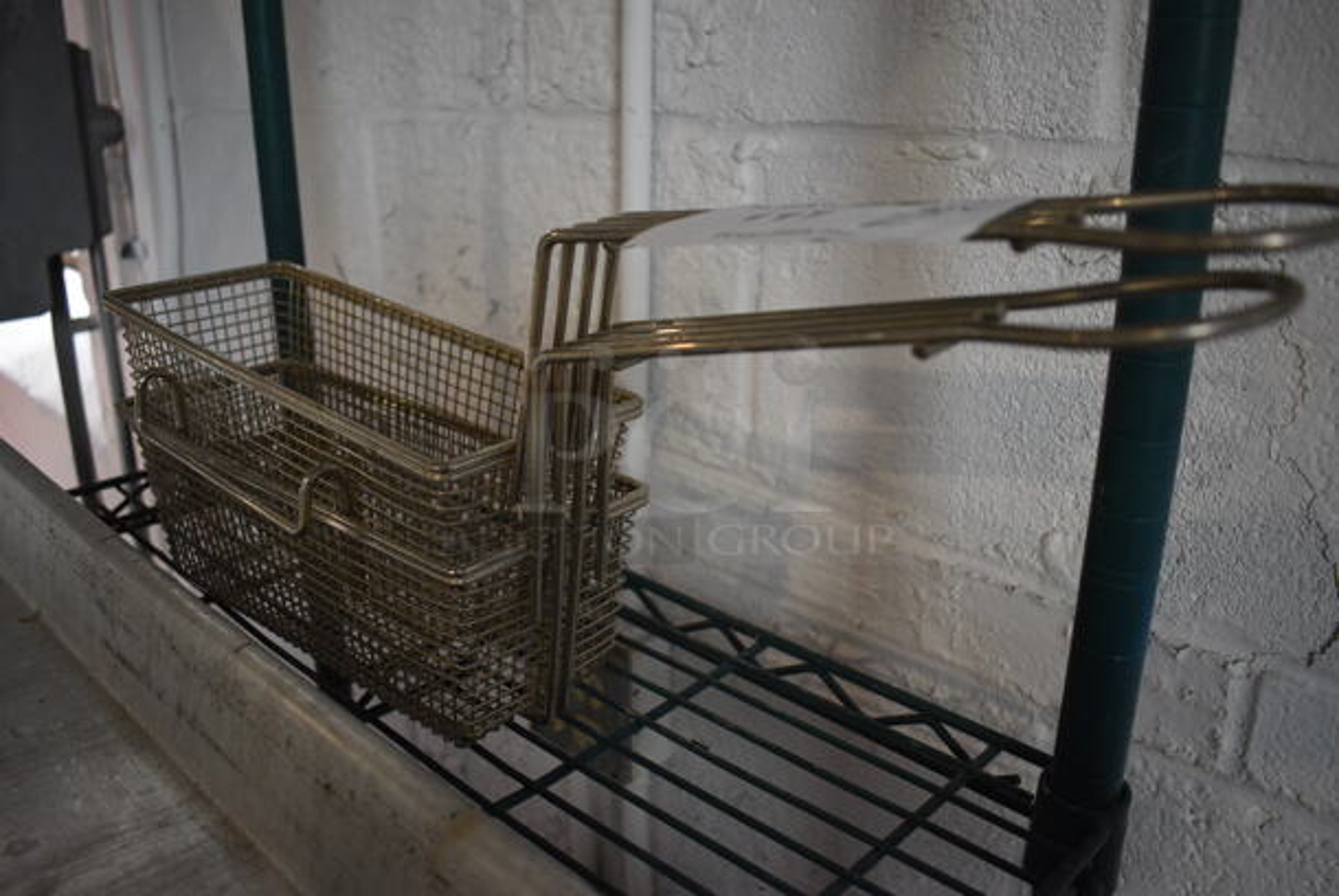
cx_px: 670
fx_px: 1117
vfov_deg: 43.7
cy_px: 448
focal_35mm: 30
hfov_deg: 61.9
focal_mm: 20
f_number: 3.5
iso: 800
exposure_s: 1/200
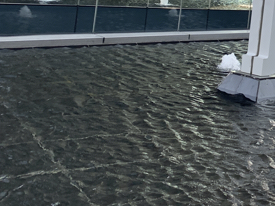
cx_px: 408
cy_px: -80
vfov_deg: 16.7
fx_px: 652
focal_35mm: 82
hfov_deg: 20.5
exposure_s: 1/307
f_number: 1.8
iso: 25
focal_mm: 4.25
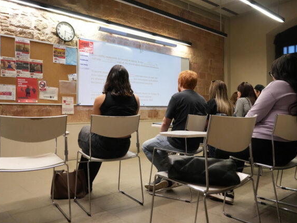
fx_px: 249
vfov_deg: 48.2
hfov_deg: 61.6
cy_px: 111
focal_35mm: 29
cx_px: 150
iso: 8000
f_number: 4
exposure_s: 1/200
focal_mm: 26
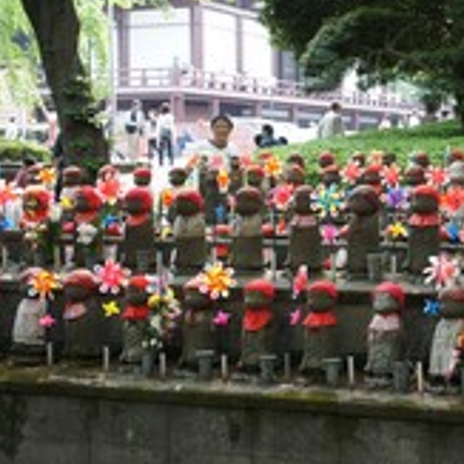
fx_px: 1183
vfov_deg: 22.1
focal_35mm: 78
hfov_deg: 21.4
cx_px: 467
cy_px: 157
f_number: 5
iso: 200
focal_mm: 25
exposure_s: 1/60
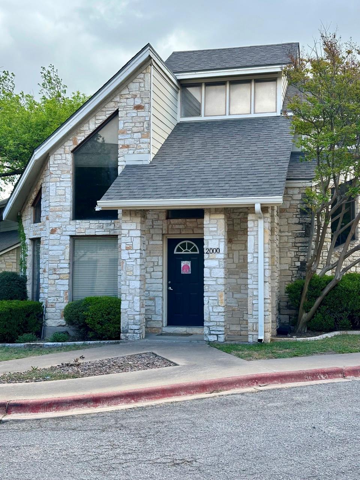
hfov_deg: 30.3
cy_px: 240
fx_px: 666
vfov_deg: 39.7
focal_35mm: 48
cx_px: 180
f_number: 1.78
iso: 64
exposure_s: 1/681
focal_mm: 6.86
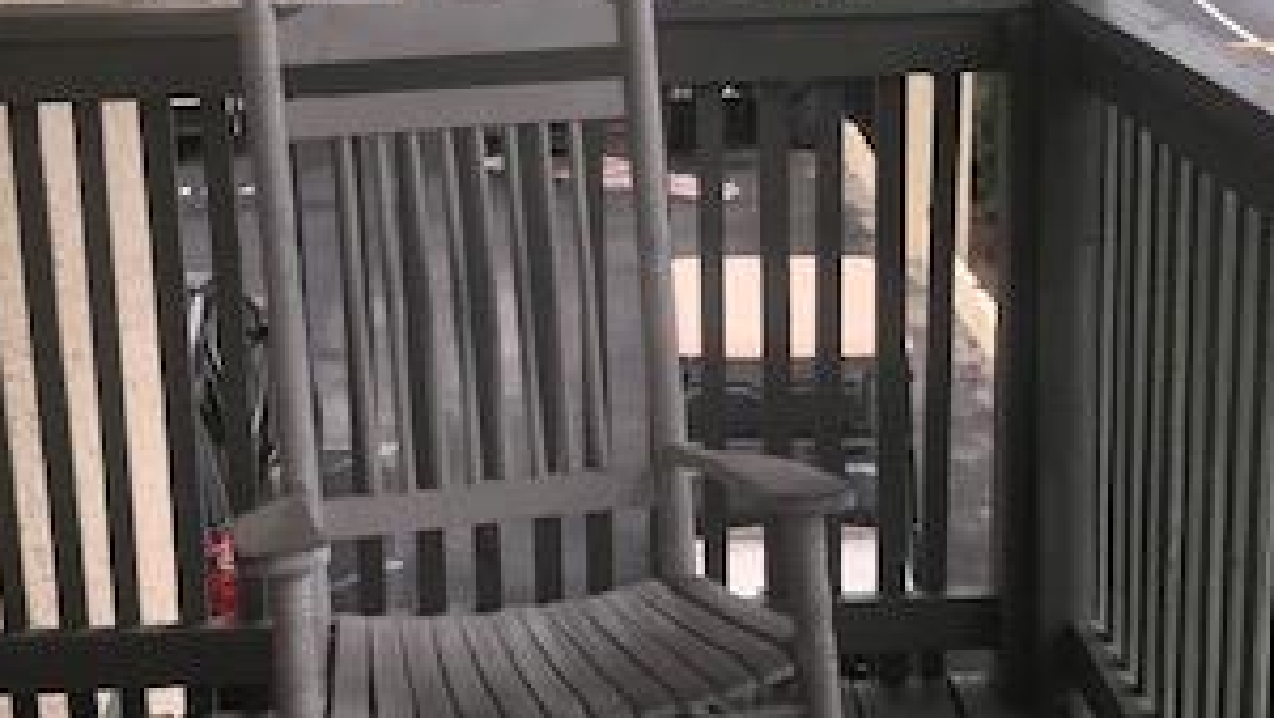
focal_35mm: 65
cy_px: 314
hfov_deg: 32.3
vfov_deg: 18.5
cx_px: 709
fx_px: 2197
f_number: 1.8
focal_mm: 3.99
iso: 20
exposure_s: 1/1041
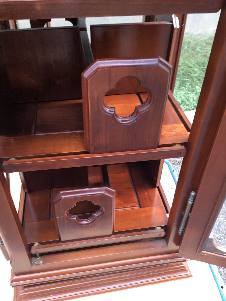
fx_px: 270
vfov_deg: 58.4
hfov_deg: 45.4
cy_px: 150
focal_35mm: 31
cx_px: 113
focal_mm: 3.3
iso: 32
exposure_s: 1/50
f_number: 2.4
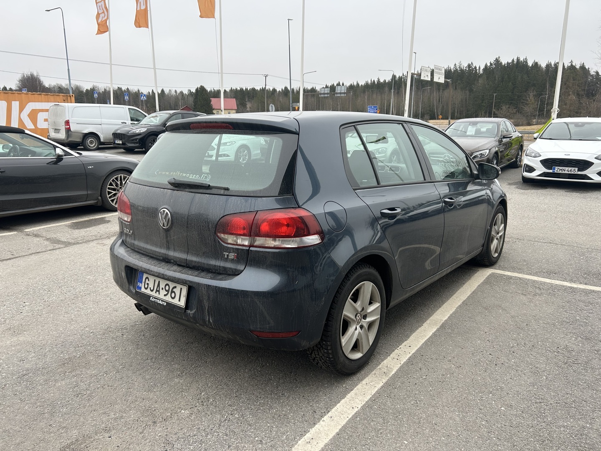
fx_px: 451
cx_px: 300
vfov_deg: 53.1
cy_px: 226
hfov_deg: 67.3
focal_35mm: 26
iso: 50
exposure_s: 1/531
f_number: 1.5
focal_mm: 5.7
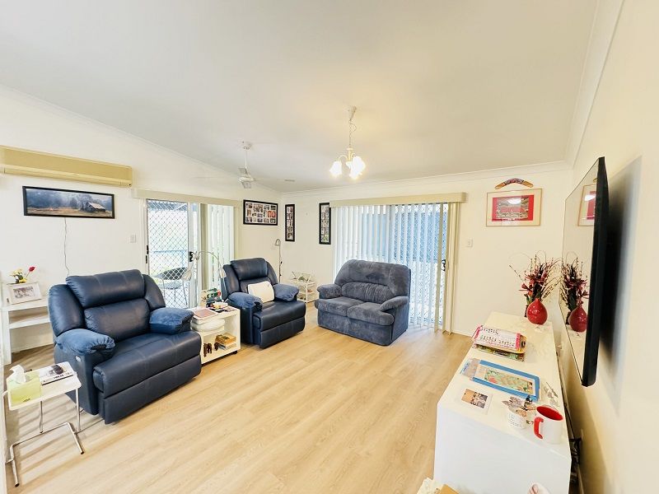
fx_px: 267
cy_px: 247
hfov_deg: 102.1
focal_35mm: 14
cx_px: 330
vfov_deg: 85.7
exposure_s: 1/50
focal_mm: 2.22
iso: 800
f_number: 2.2
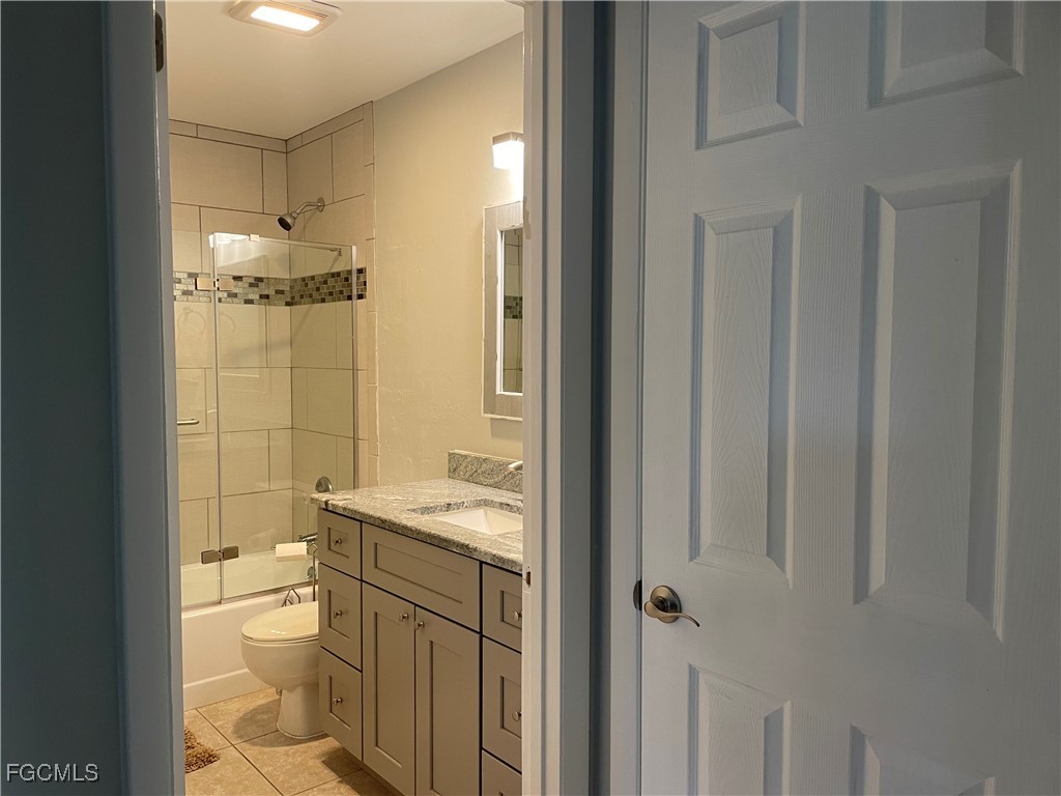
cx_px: 530
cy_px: 398
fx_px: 797
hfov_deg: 67.3
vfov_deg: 53.1
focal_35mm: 26
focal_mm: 4.2
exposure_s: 1/60
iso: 125
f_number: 1.6
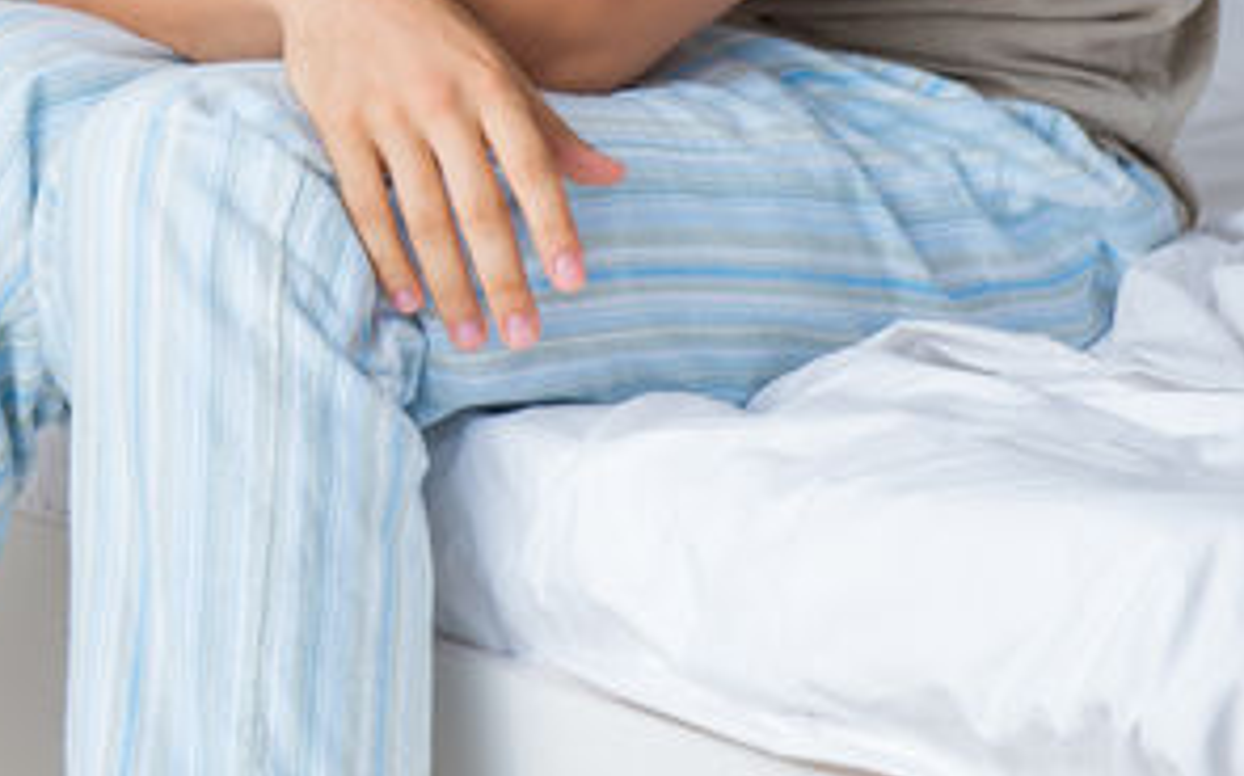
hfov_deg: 10.0
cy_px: -120
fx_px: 6946
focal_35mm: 205
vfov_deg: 6.4
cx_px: -369
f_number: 4.5
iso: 100
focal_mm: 70
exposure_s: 1/100
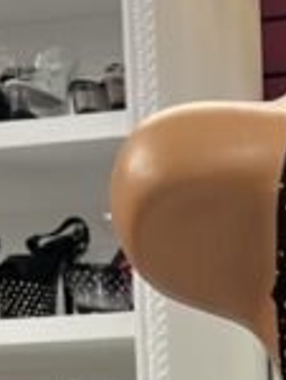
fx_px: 1142
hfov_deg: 12.9
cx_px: 519
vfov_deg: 17.4
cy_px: 527
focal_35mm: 104
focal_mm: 5.7
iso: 125
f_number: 1.5
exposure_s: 1/60
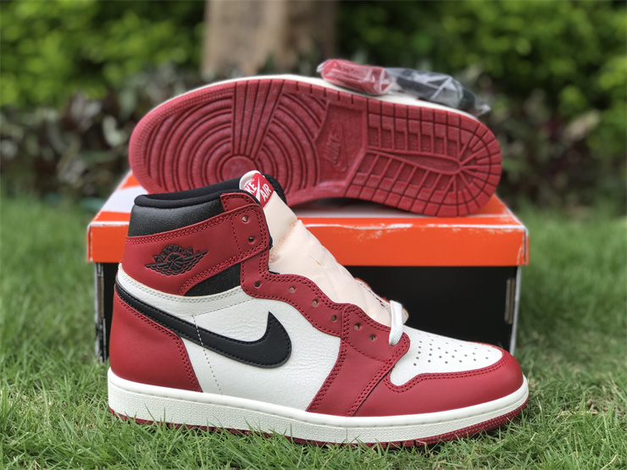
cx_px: 314
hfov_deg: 33.8
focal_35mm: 57
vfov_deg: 25.7
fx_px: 1032
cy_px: 235
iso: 20
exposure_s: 1/142
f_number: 2.8
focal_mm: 6.6
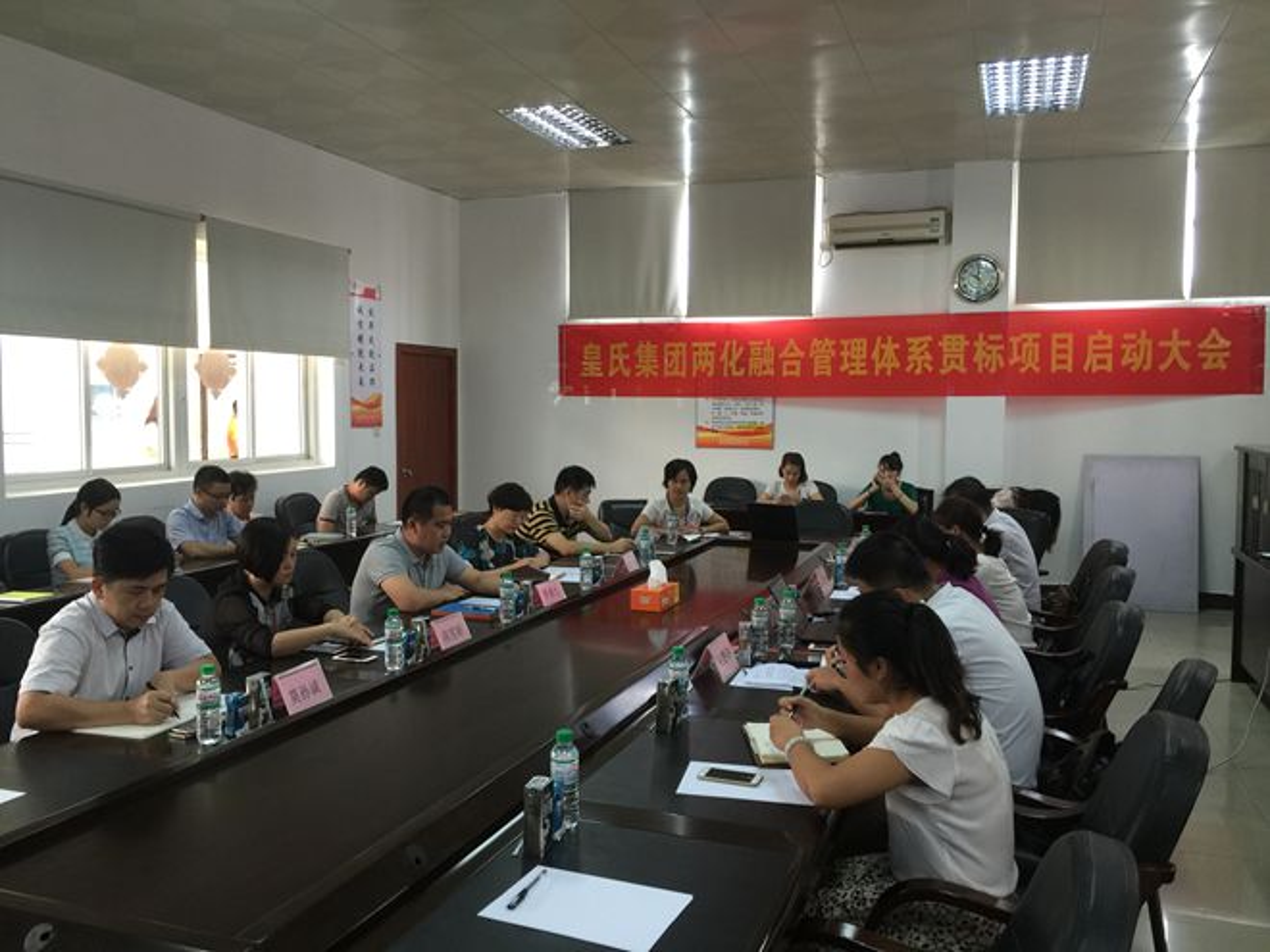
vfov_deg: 48.2
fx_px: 1064
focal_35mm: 29
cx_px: 635
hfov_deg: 61.7
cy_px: 476
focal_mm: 4.15
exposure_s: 1/17
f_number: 2.2
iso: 50
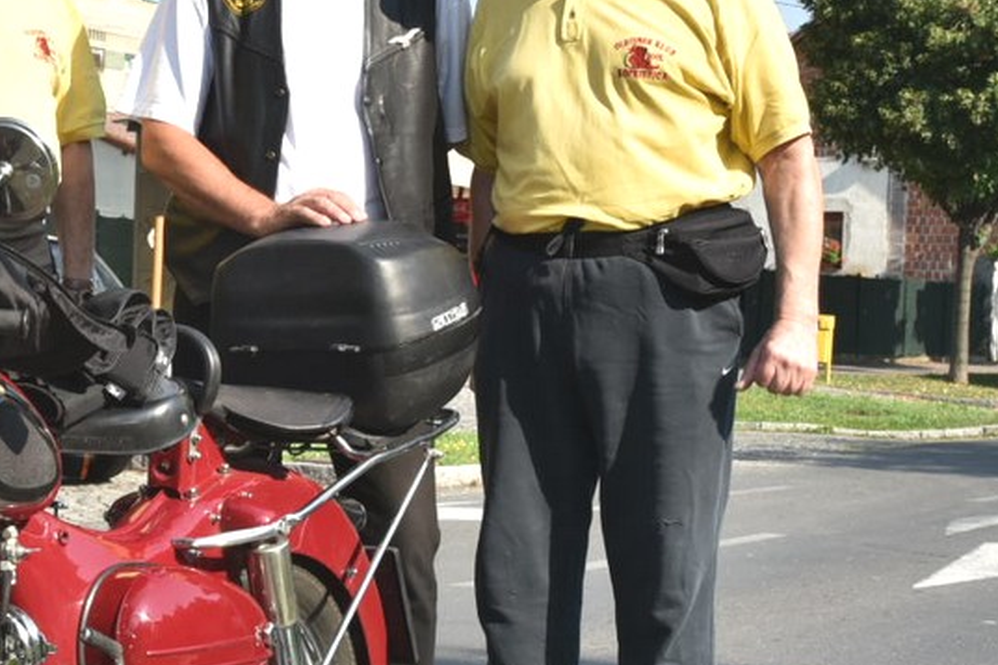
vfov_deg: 17.5
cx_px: 152
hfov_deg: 25.4
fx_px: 2162
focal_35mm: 78
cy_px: 385
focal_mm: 31
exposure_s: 1/200
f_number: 14
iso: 400
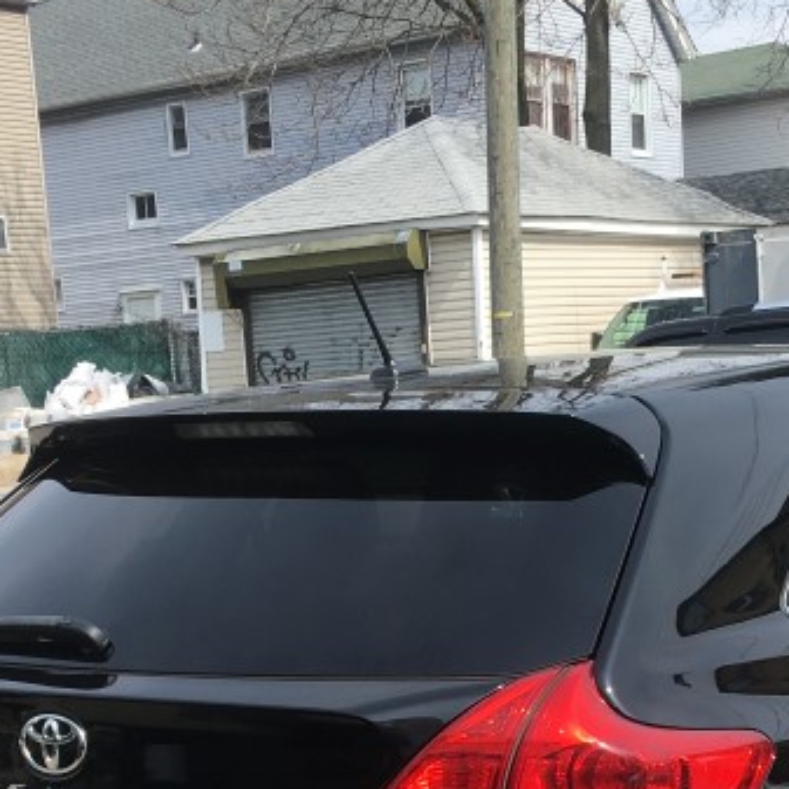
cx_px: 471
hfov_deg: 22.2
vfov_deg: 21.5
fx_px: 2011
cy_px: 754
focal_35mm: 78
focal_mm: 4.15
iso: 25
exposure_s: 1/1115
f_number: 2.2
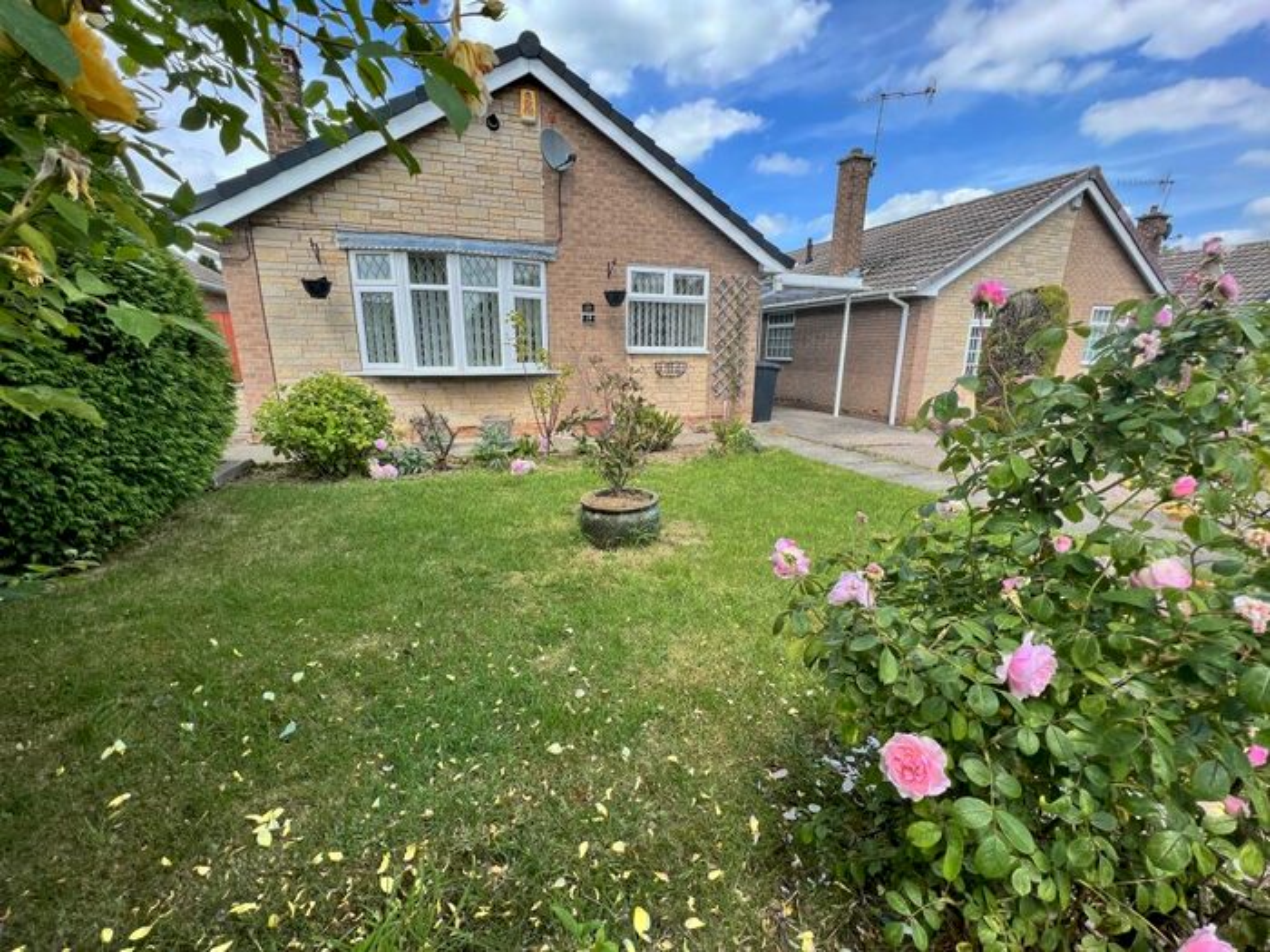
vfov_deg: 89.9
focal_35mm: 13
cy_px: 476
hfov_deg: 106.2
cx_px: 635
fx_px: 477
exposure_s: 1/645
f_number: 1.8
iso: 32
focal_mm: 1.57
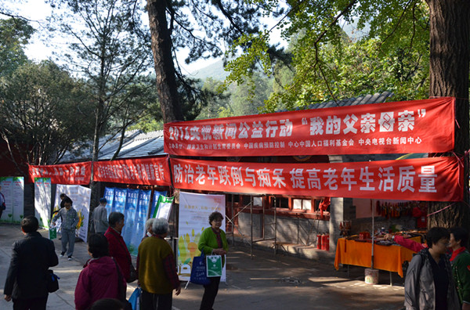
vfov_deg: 39.7
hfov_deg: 57.4
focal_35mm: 33
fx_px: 429
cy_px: 155
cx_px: 235
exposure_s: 1/1000
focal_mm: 22
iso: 2000
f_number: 8
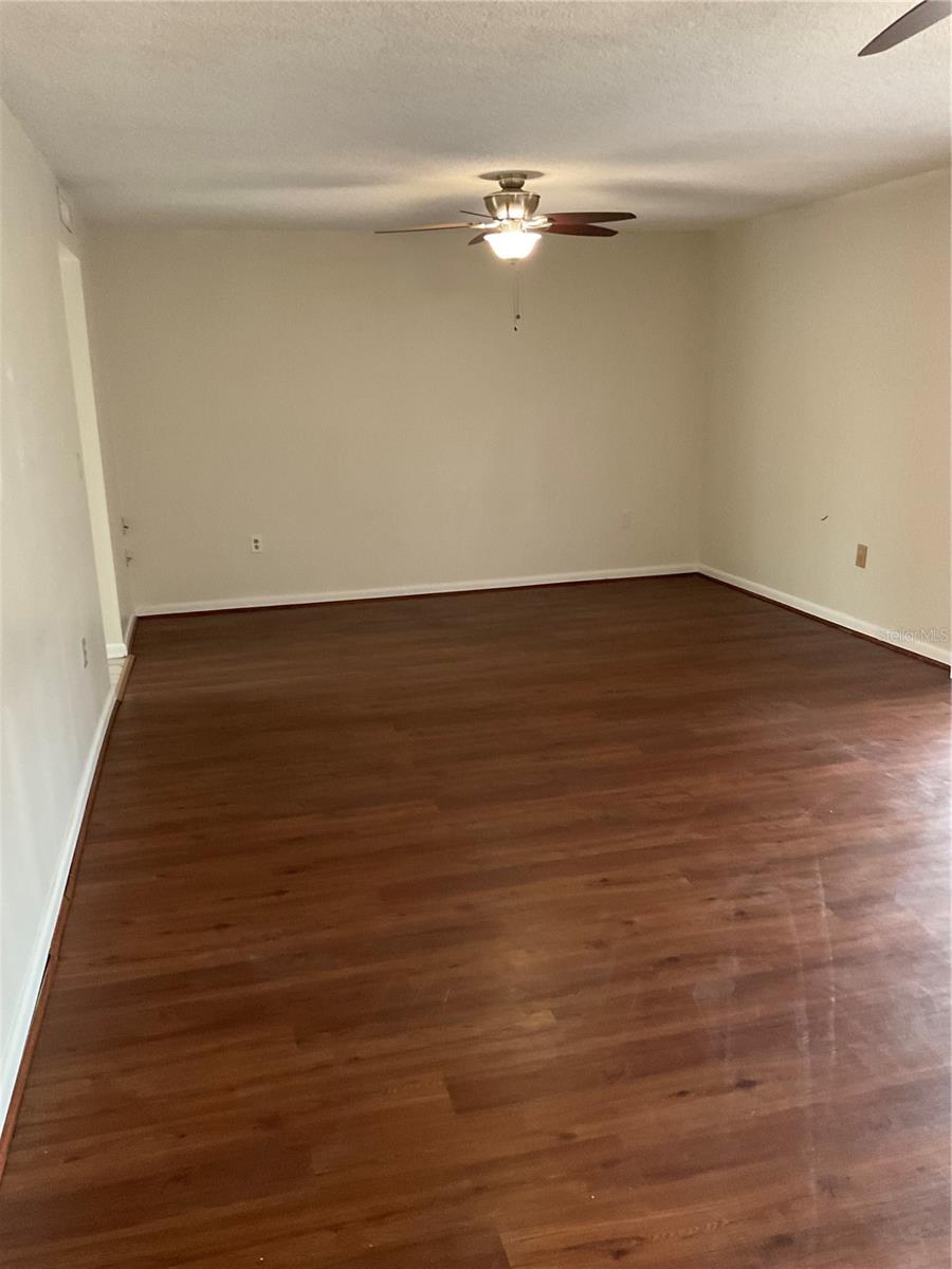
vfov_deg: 61.7
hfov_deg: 48.2
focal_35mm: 29
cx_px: 476
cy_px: 634
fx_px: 1063
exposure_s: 1/40
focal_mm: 3
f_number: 1.8
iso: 320
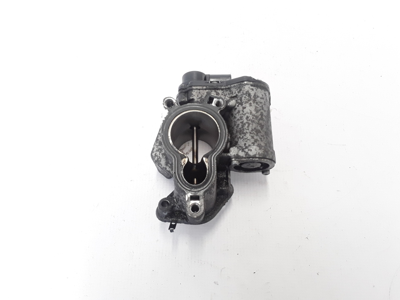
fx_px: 312
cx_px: 200
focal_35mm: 27
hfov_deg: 65.3
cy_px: 150
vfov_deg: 51.4
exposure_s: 1/33
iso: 100
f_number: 1.9
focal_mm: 2.91
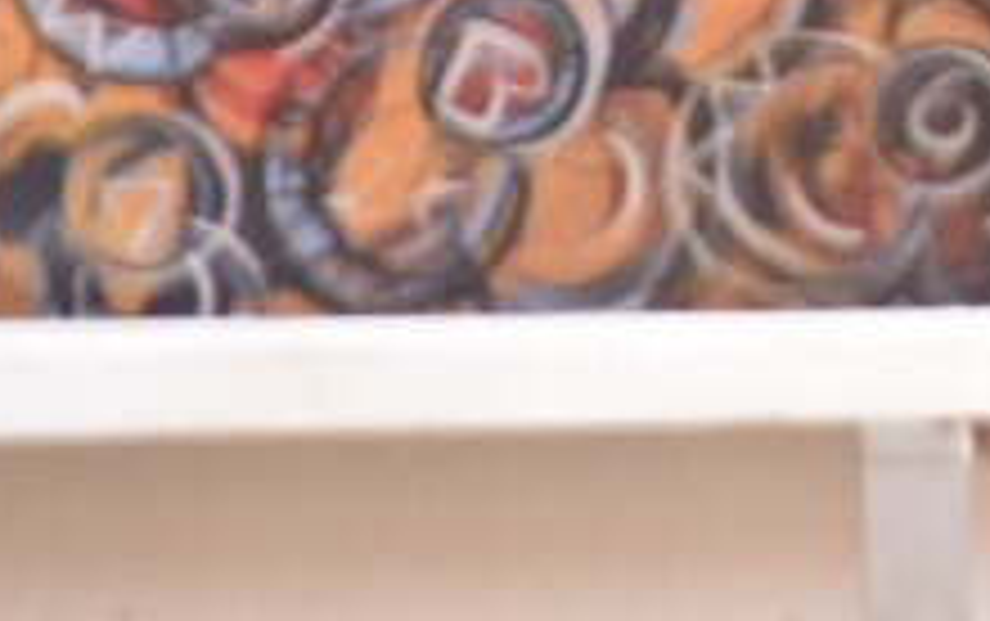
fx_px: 42538
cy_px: -760
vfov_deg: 0.8
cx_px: 3010
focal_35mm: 1575
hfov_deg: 1.3
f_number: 5.6
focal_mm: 210
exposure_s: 1/320
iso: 1250
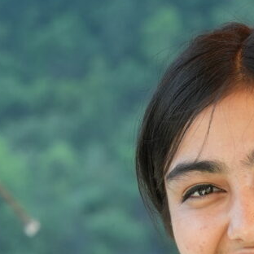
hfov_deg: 5.5
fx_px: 2630
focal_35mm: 317
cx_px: 274
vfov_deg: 5.4
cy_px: 534
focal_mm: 45.4
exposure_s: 1/350
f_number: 4
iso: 320
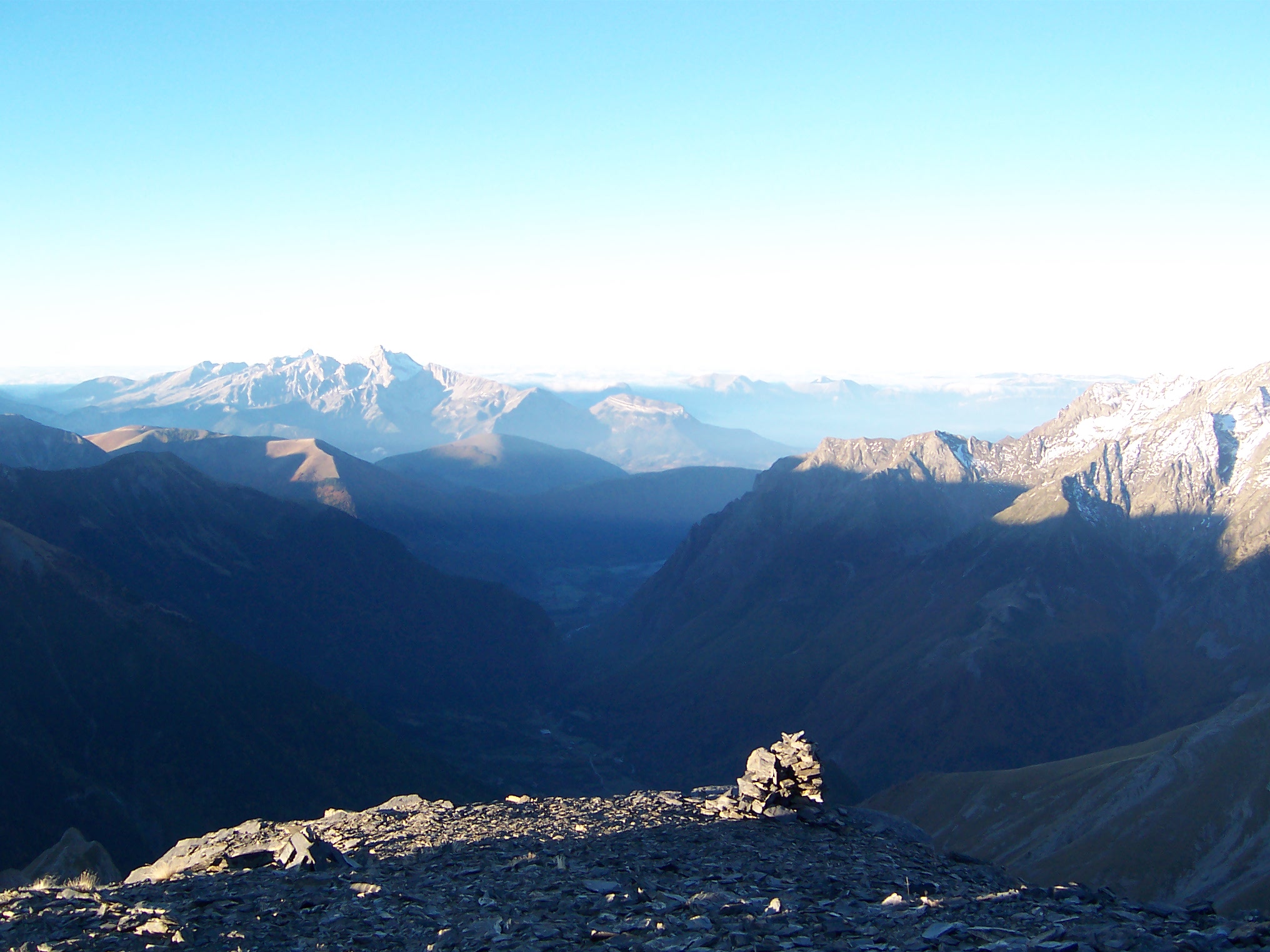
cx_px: 635
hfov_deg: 51.4
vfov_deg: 39.7
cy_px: 476
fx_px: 1321
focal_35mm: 36
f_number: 3.4
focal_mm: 5.6
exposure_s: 1/250
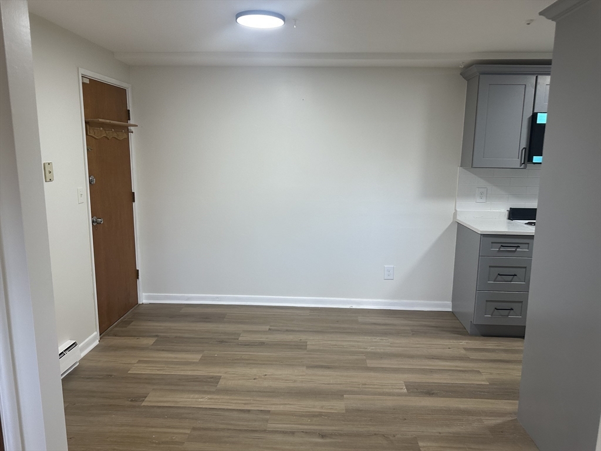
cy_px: 226
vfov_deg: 56.8
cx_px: 300
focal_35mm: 24
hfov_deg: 71.6
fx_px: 417
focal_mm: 6.86
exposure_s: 1/120
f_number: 1.78
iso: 160
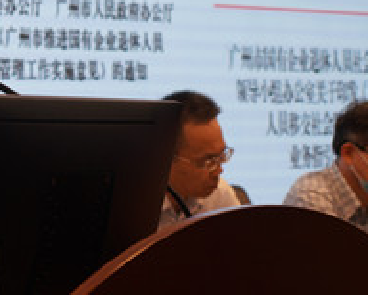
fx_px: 1374
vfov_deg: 12.2
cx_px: -186
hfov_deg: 14.3
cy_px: 80
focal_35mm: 126
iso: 400
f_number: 6.3
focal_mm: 43
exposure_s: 1/60
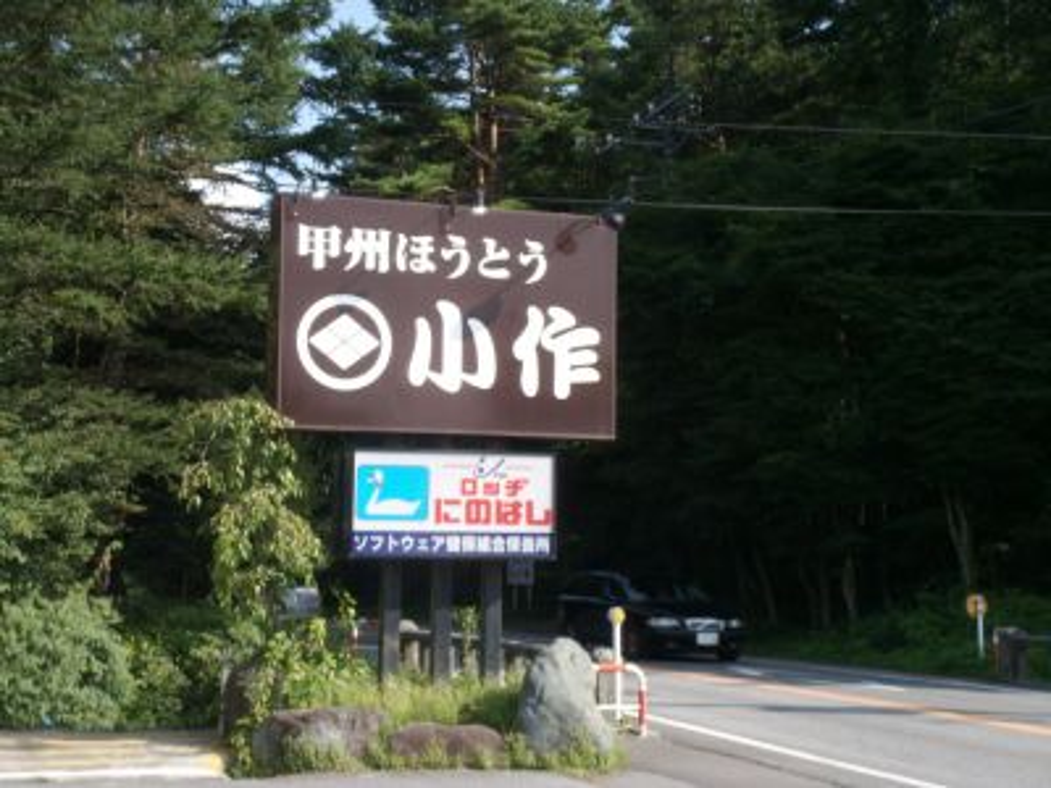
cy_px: 394
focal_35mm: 54
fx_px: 1640
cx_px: 526
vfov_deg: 27.0
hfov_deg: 35.5
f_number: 7.1
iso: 50
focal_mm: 11.5
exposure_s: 1/80
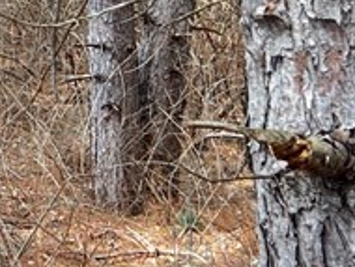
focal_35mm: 140
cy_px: -45
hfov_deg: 13.0
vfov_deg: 10.5
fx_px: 1438
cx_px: -248
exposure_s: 1/161
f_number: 1.5
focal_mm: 5.7
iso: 40
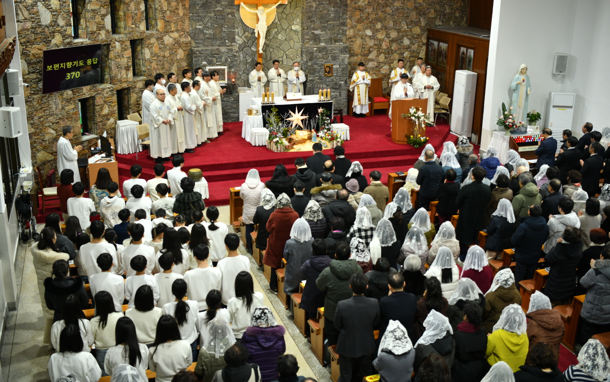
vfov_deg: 31.2
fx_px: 682
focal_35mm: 41
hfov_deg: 48.2
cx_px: 306
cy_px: 180
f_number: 2.8
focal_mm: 40
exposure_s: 1/250
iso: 640
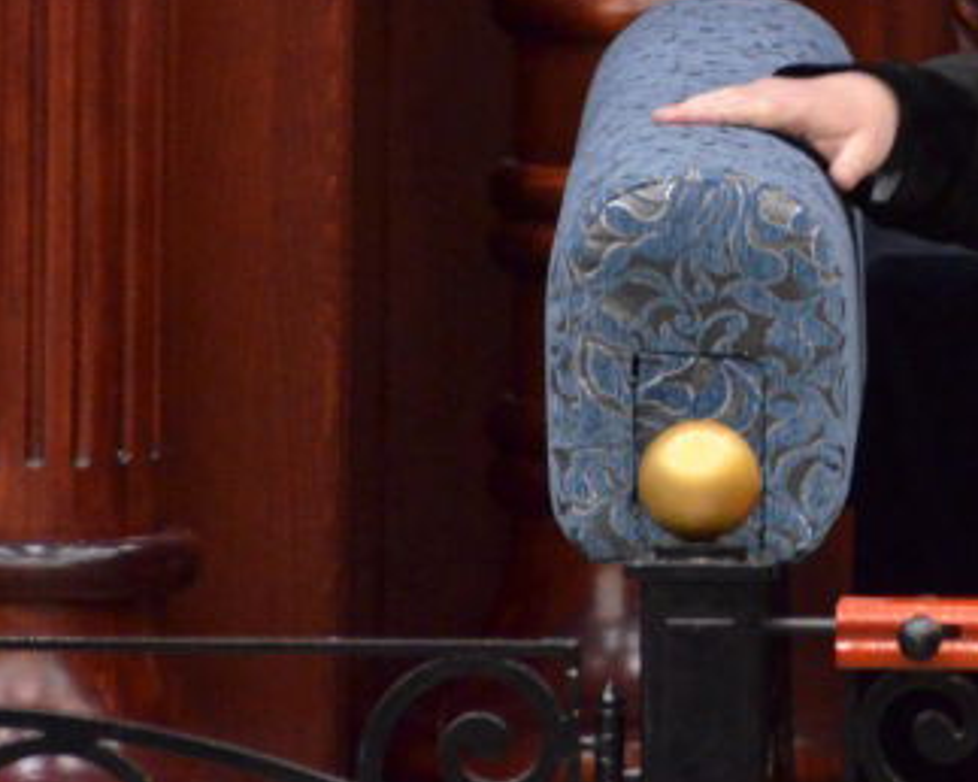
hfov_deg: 2.2
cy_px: -58
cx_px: 1135
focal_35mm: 892
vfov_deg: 1.7
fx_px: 25803
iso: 1600
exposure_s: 1/125
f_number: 5.6
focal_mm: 200
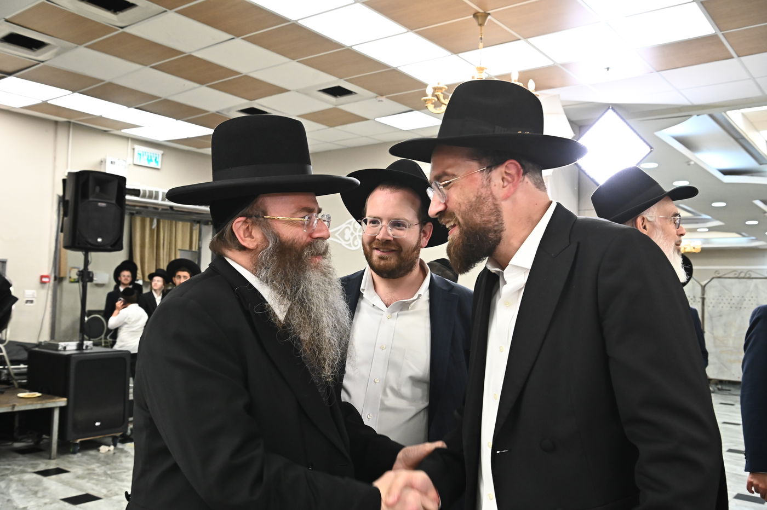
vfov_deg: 38.8
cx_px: 384
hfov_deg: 55.8
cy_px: 255
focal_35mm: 34
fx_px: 724
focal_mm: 34
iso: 3200
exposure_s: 1/200
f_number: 7.1
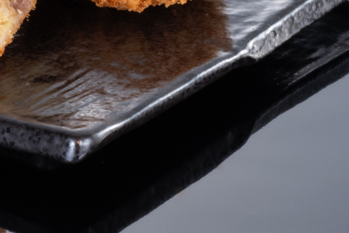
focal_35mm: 409
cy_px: -22
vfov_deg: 3.4
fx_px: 3963
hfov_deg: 5.0
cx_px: -3
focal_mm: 85
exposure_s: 1/125
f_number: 22
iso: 160
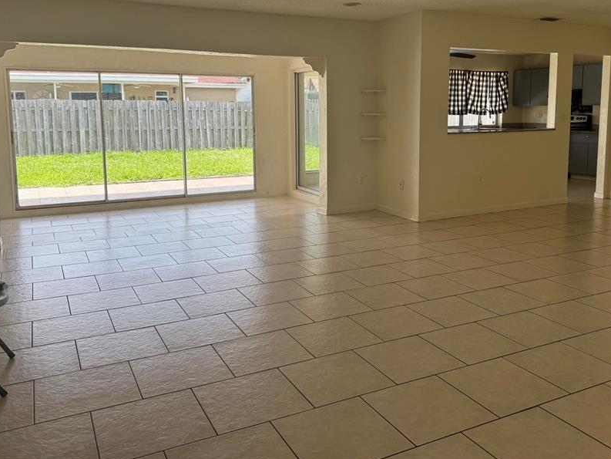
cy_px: 172
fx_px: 547
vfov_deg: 45.1
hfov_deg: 58.3
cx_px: 324
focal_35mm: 31
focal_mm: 6.76
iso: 80
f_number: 1.78
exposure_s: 1/588
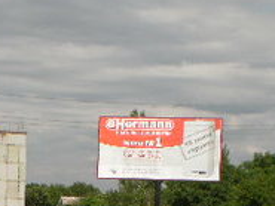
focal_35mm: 108
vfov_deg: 13.3
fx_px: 859
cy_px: 264
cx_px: 35
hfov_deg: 18.0
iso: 100
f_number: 4.6
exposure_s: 1/800
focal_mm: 6.3
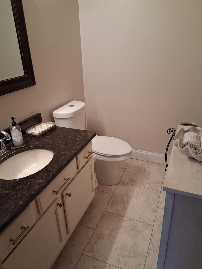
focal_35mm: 26
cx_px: 101
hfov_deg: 53.1
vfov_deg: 67.3
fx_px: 202
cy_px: 134
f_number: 1.8
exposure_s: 1/60
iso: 320
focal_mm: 3.98
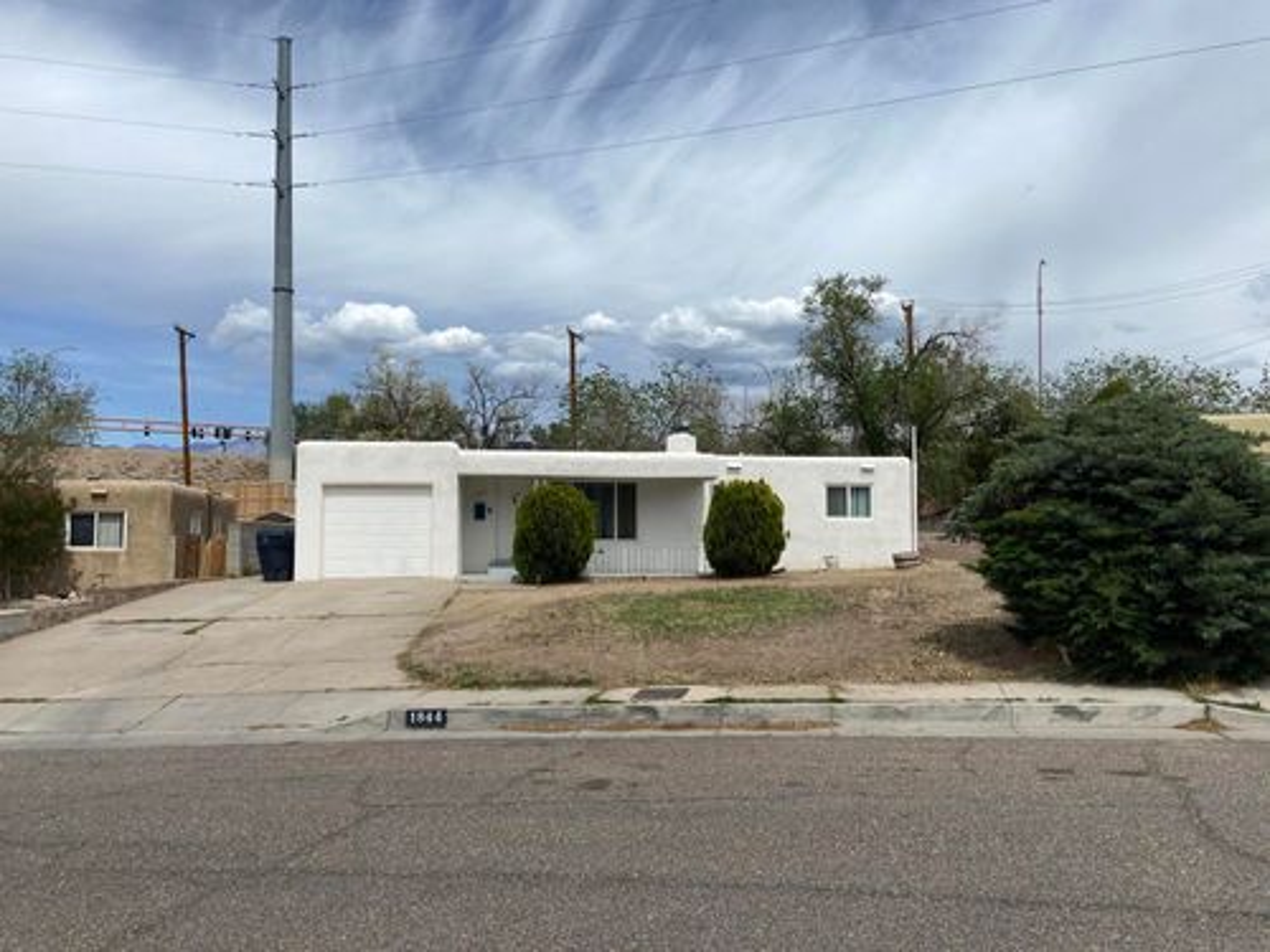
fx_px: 954
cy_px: 476
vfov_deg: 53.1
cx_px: 635
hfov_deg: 67.3
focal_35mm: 26
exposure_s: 1/5236
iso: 32
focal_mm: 4.25
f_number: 1.8
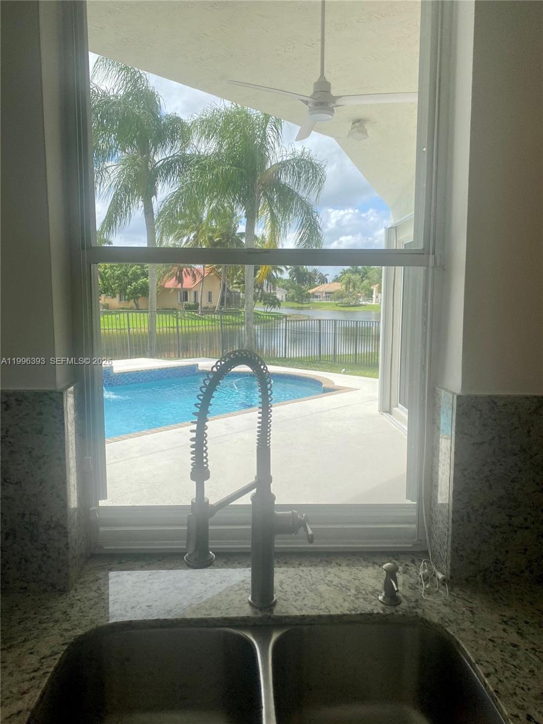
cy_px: 362
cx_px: 272
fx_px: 544
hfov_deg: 53.1
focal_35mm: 26
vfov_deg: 67.3
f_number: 1.8
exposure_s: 1/1346
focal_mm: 4.25
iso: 32
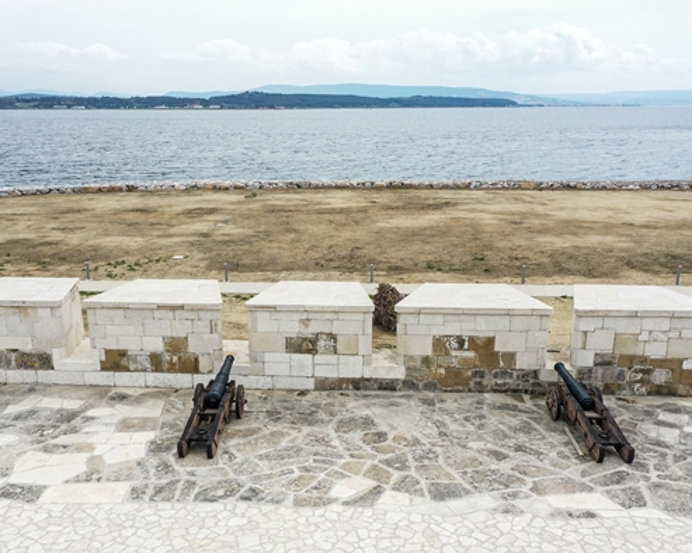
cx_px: 330
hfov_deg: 55.7
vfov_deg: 45.8
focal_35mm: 32
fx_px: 655
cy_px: 275
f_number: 4.5
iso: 400
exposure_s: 1/2000
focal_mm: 10.26
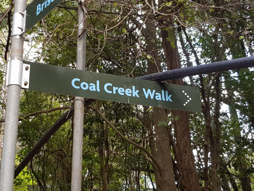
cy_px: 96
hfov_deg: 67.3
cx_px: 127
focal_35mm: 26
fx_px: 191
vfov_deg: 53.1
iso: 64
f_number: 1.7
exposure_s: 1/76
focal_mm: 4.2
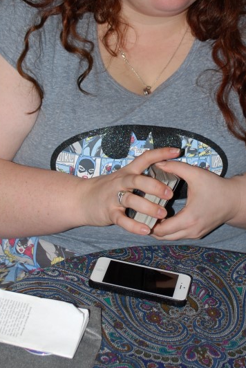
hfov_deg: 14.1
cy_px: 151
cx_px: 156
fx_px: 992
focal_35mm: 97
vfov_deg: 21.0
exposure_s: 1/60
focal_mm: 30
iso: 100
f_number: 4.8
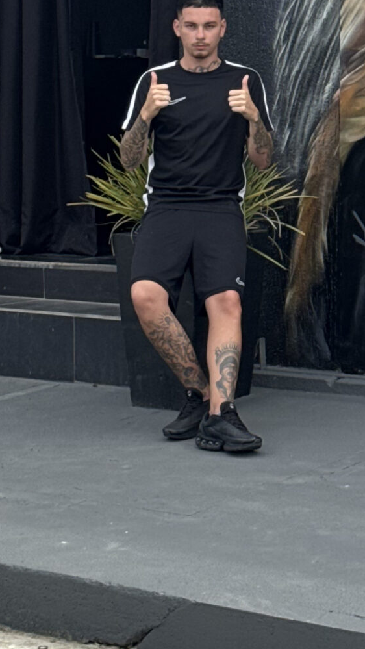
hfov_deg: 9.0
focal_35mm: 134
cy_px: 34
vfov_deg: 15.8
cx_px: 340
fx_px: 2305
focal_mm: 6.76
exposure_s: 1/1395
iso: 64
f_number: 1.78
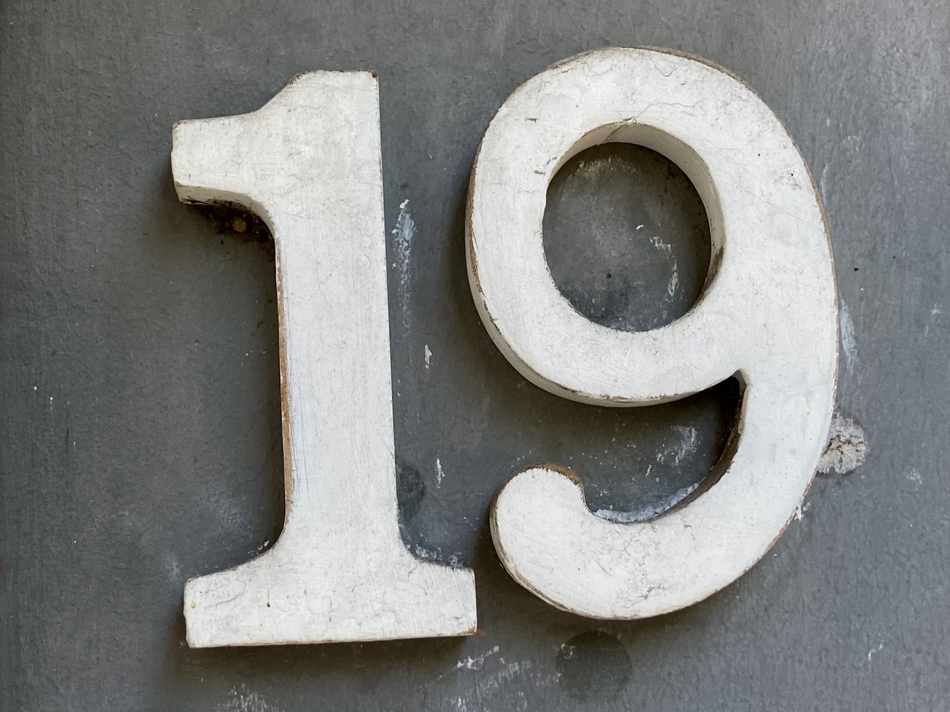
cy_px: 356
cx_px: 475
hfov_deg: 67.3
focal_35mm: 26
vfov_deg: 53.1
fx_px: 714
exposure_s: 1/251
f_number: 1.8
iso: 32
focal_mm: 4.25
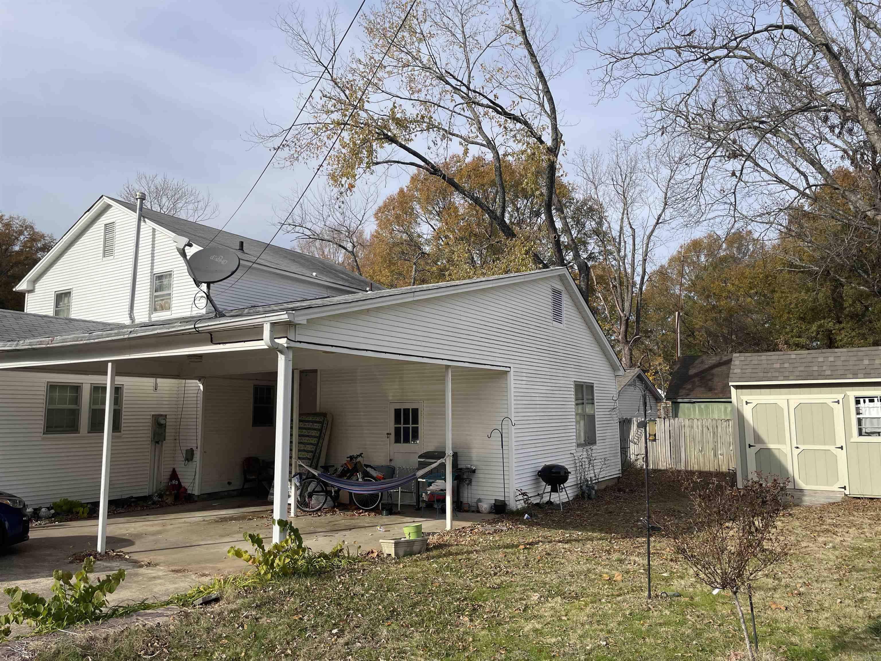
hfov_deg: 67.3
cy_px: 330
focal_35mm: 26
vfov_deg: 53.1
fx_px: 662
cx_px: 440
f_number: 1.6
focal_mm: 4.2
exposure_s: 1/3300
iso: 32
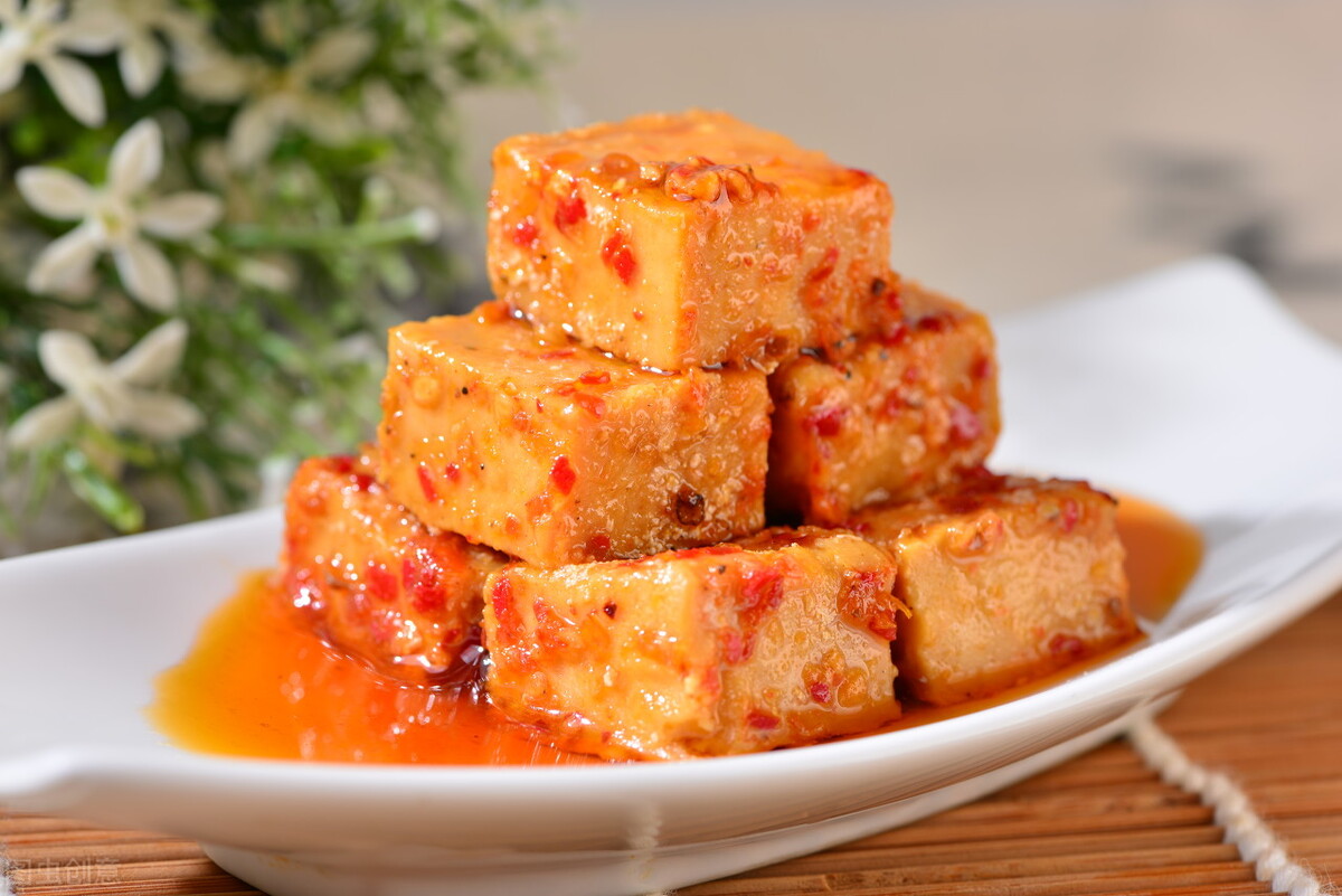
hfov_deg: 19.4
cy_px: 448
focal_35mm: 105
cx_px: 671
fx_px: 3915
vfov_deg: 13.1
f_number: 10
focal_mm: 105
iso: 100
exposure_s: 1/160
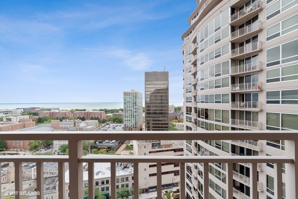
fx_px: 124
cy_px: 100
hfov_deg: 100.4
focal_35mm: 15
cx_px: 149
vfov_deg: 77.4
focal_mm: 15
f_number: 11
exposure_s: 1/30
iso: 200
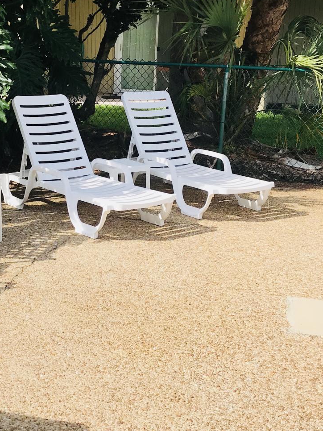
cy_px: 176
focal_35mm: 58
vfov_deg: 33.2
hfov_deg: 25.1
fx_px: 722
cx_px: 108
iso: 20
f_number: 1.8
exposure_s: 1/1916
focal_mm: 3.99
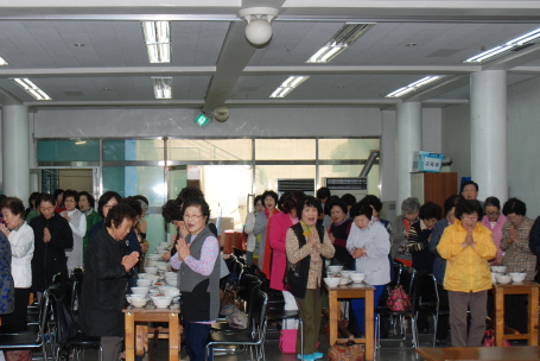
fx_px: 856
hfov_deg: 34.9
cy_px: 219
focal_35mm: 57
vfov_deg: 23.8
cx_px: 217
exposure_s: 1/60
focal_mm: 24
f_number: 5.6
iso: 200
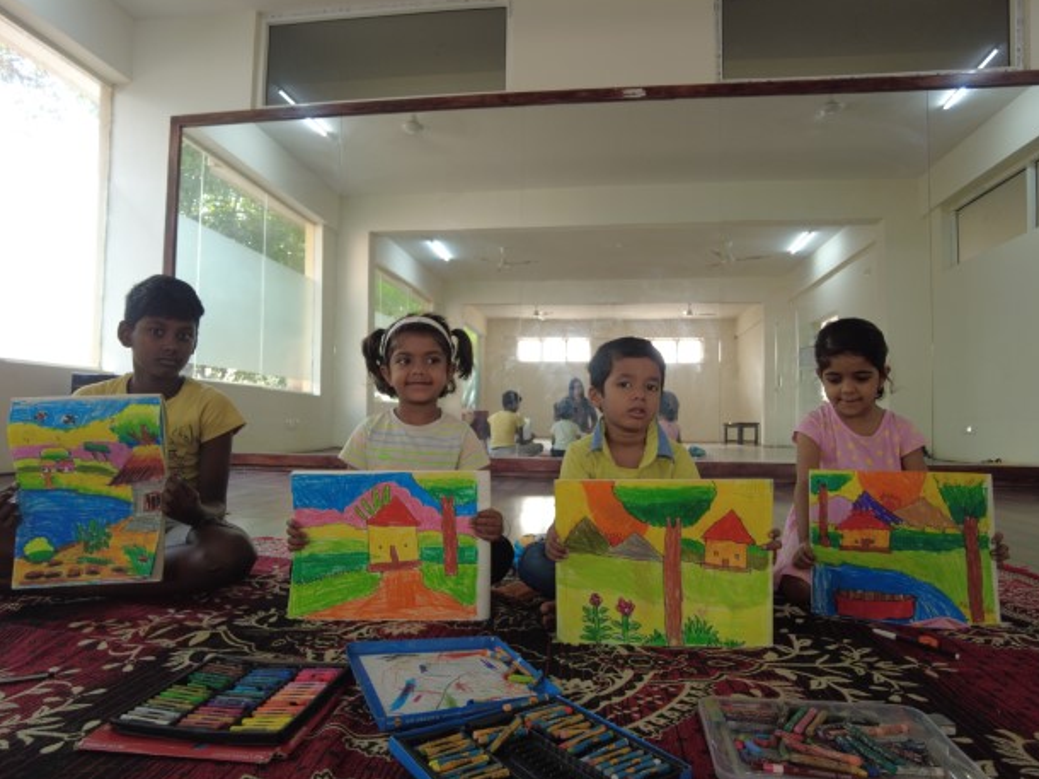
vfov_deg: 63.4
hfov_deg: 79.0
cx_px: 514
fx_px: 630
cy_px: 397
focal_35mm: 21
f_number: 1.8
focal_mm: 4.4
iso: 100
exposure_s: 1/20
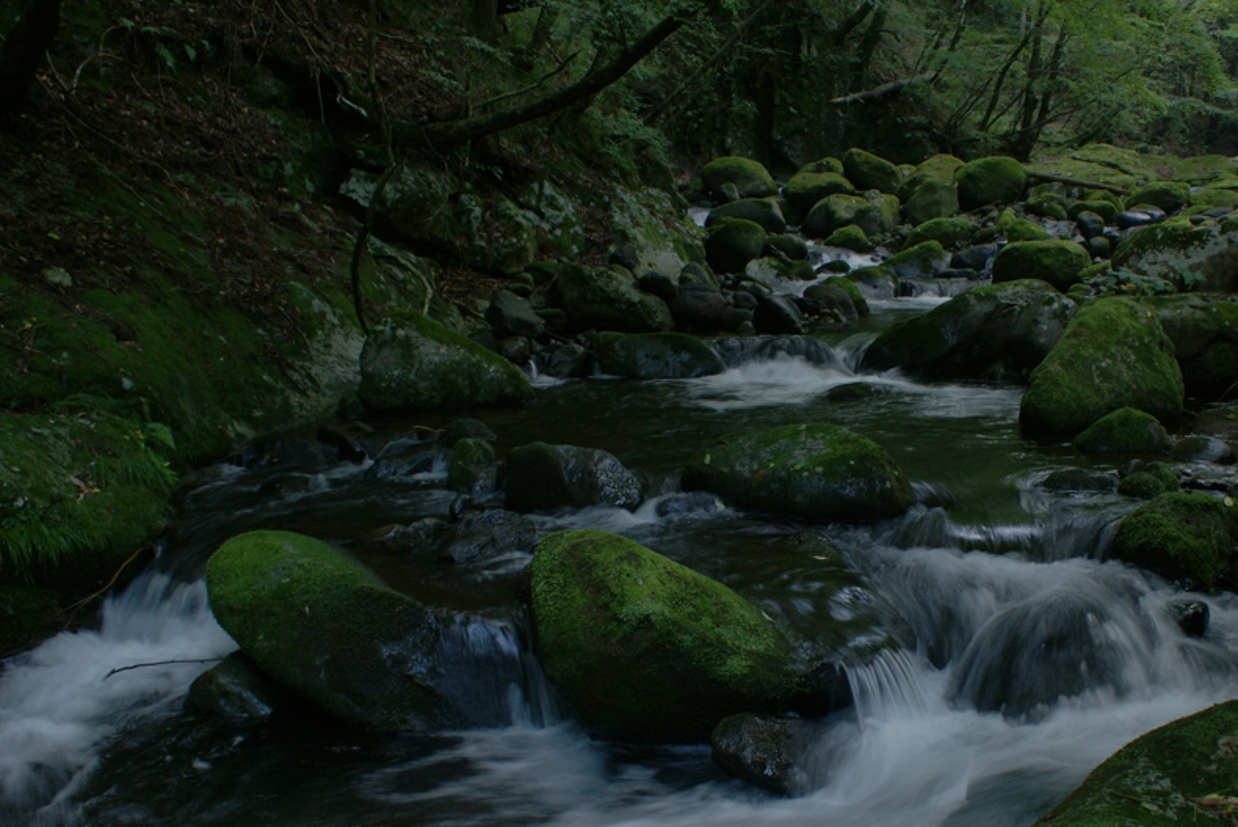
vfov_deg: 37.7
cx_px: 795
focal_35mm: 35
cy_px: 500
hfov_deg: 53.6
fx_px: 1204
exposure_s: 1/6
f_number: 8
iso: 100
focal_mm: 18
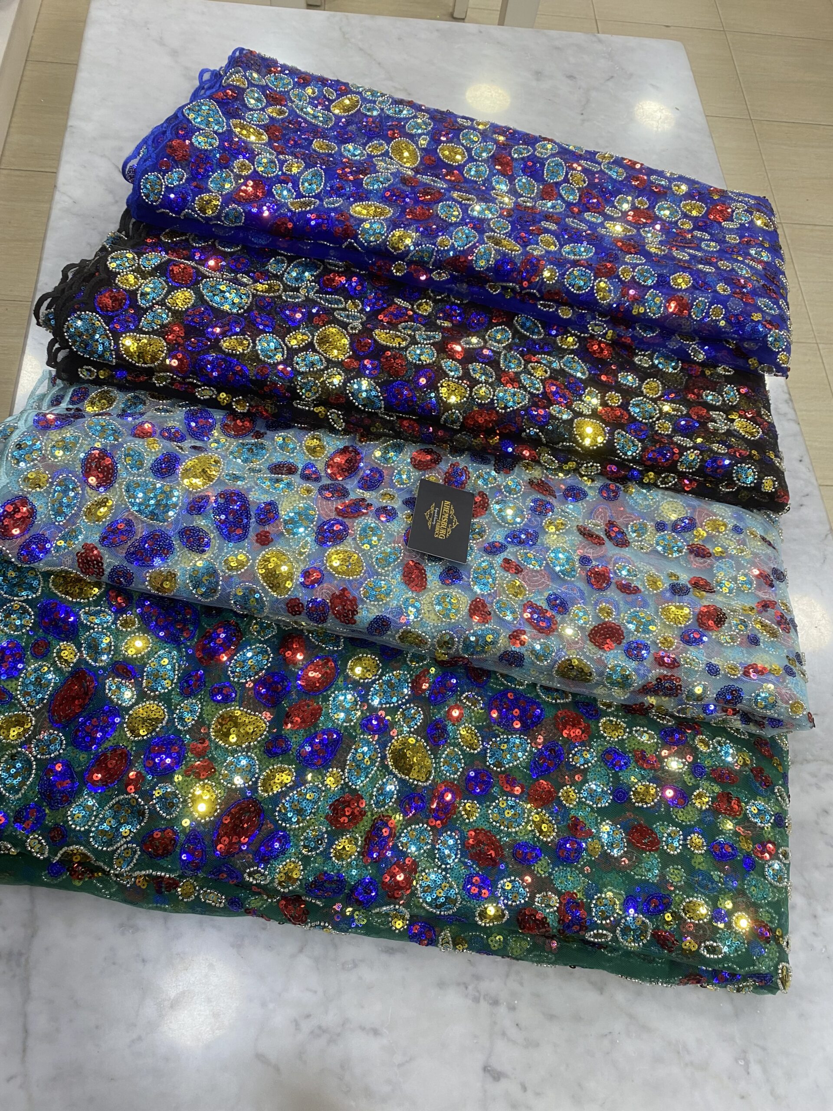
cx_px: 416
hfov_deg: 53.1
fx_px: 834
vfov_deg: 67.3
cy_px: 556
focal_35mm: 26
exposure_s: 1/50
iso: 80
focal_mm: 4.25
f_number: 1.8
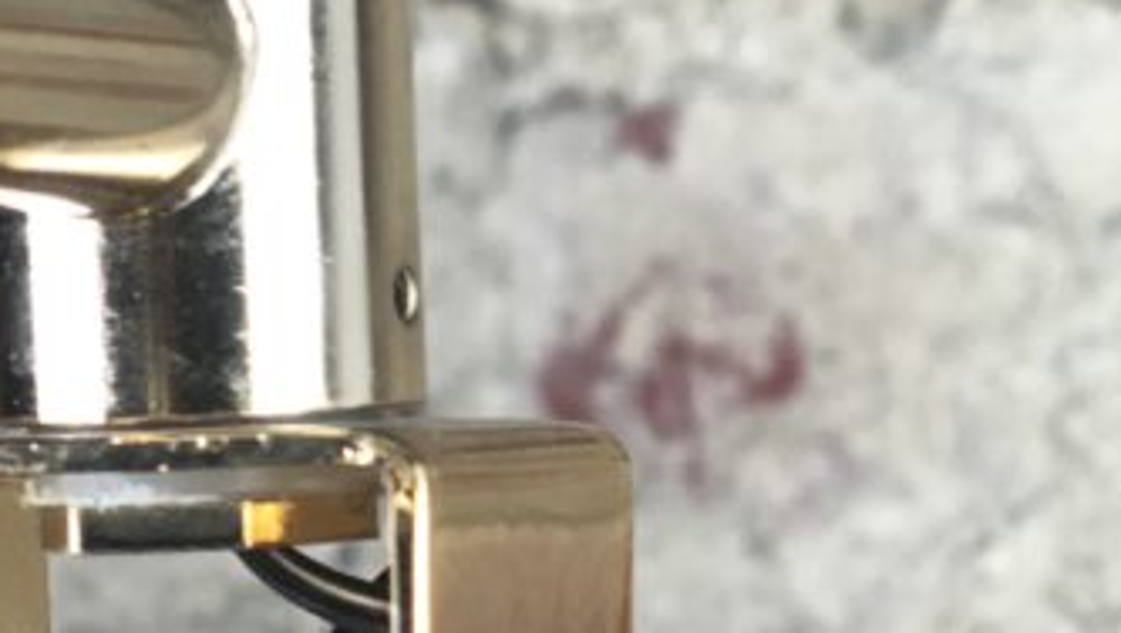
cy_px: 1236
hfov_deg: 12.3
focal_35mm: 174
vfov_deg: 6.8
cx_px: 121
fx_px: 5177
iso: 50
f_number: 2.4
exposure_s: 1/50
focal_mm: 6
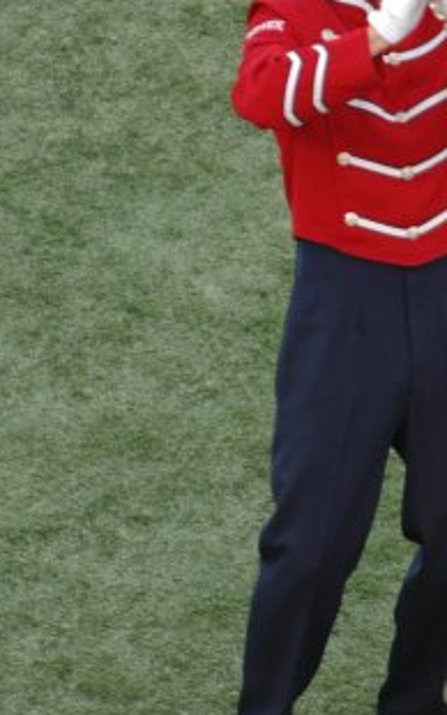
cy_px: 277
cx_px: 317
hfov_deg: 1.1
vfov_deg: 1.8
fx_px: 23057
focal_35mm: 1184
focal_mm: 400
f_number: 5.6
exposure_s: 1/60
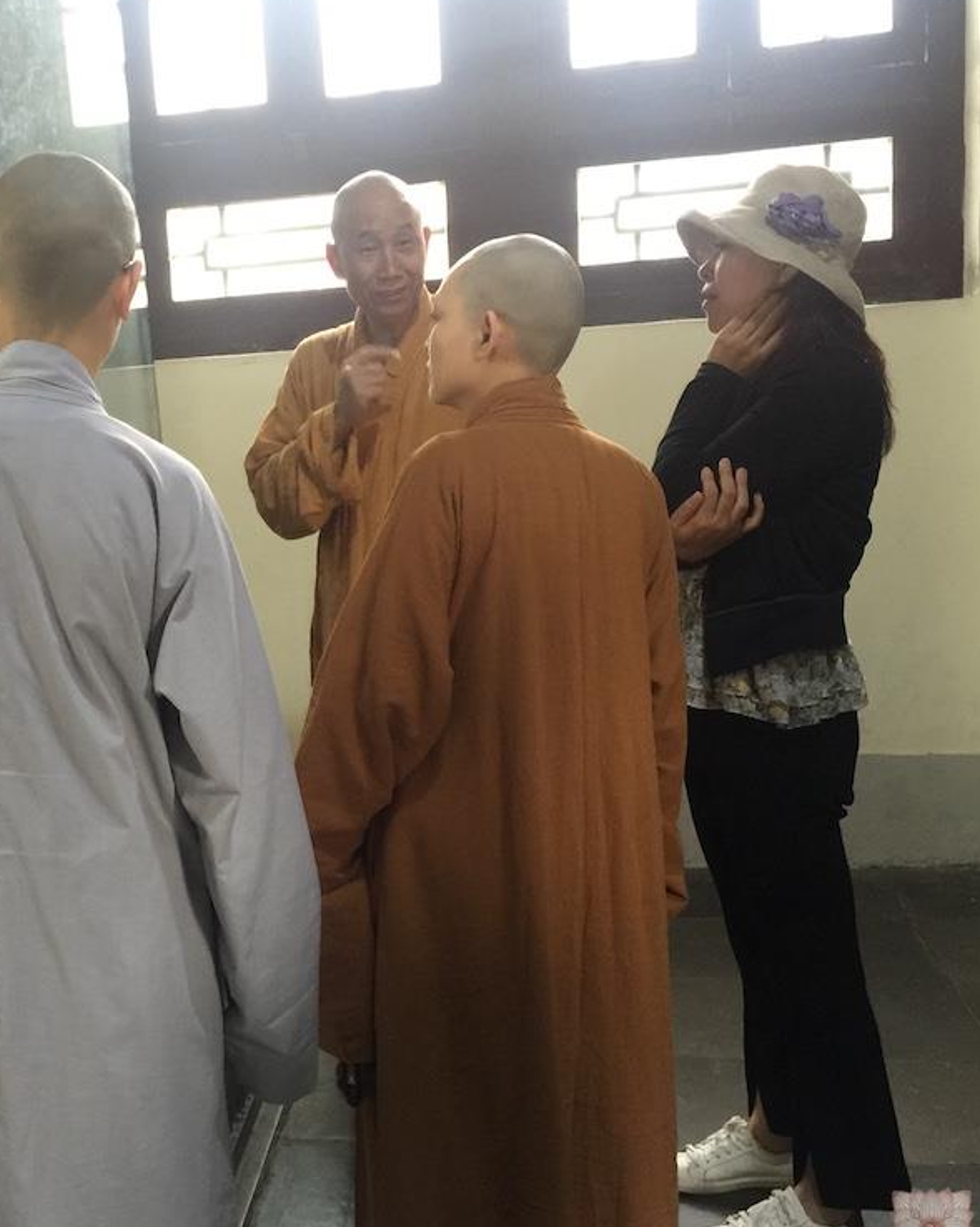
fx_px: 1487
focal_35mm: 41
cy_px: 644
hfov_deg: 35.7
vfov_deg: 44.8
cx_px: 250
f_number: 2.2
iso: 100
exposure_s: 1/10
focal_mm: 4.15
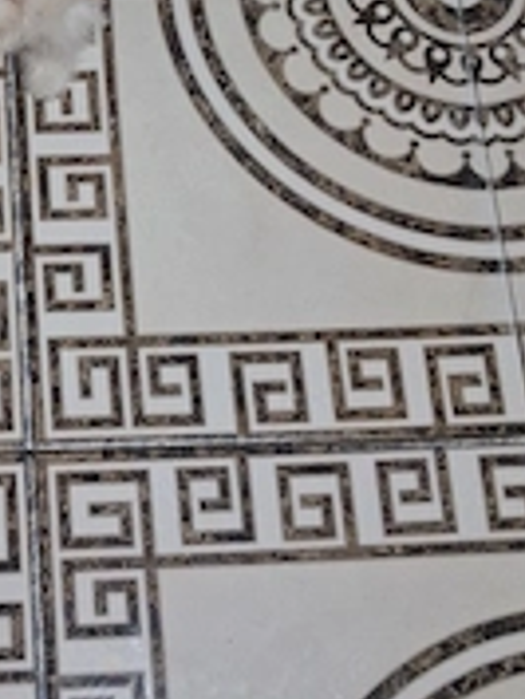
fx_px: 1232
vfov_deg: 31.1
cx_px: 24
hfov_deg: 23.2
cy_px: 174
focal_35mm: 61
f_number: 1.8
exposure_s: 1/25
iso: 500
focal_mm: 4
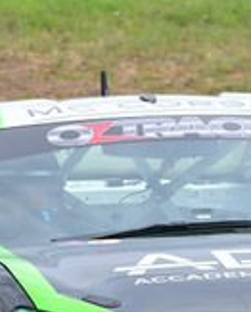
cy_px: 123
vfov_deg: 1.1
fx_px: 15964
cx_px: 303
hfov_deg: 0.9
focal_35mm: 1724
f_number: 11
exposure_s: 1/640
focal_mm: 250
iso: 640
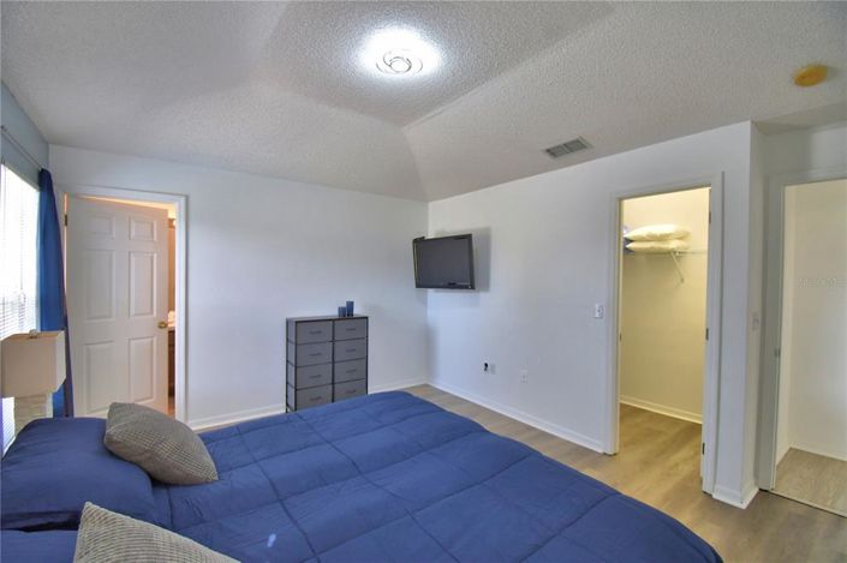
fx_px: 353
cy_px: 282
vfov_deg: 77.2
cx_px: 424
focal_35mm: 15
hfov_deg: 100.4
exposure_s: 1/80
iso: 400
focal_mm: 10
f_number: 4.5
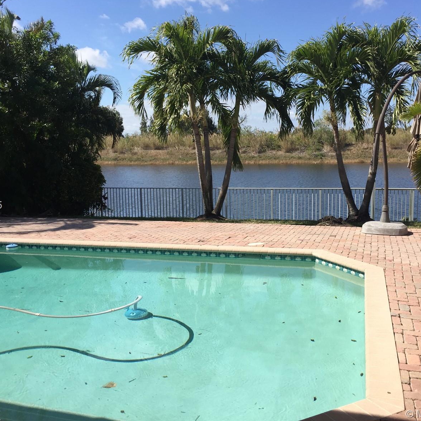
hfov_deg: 47.1
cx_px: 235
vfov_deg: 47.2
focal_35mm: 35
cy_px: 206
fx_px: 482
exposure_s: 1/1980
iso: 32
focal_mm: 4.15
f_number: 2.2
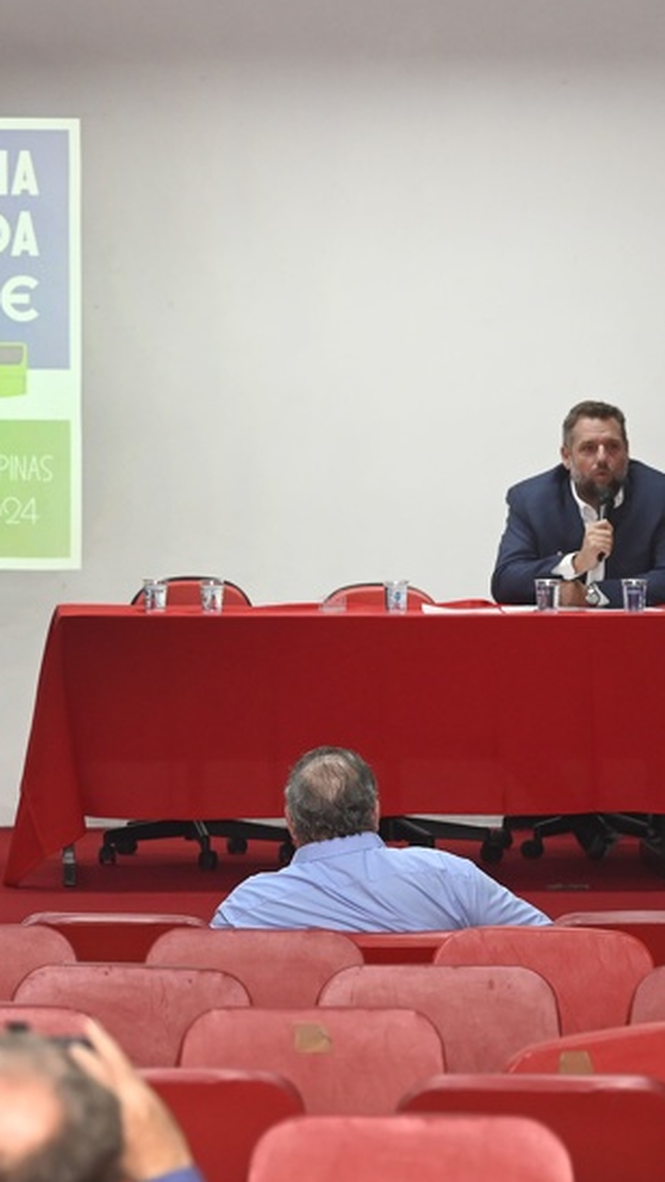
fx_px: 6141
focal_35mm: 196
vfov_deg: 11.0
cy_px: 648
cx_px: 260
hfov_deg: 6.2
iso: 2500
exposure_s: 1/200
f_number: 4.5
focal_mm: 102
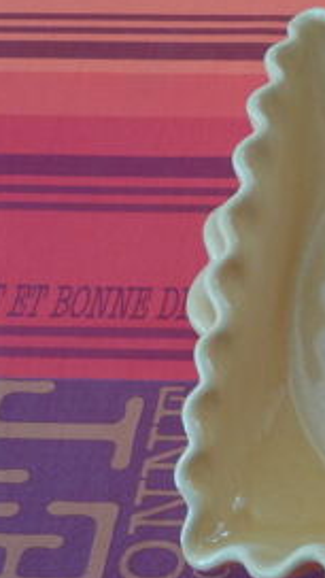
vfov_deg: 42.9
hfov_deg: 20.8
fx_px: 735
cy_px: 285
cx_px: 499
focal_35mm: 48
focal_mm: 4.1
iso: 160
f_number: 3.3
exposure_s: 1/30
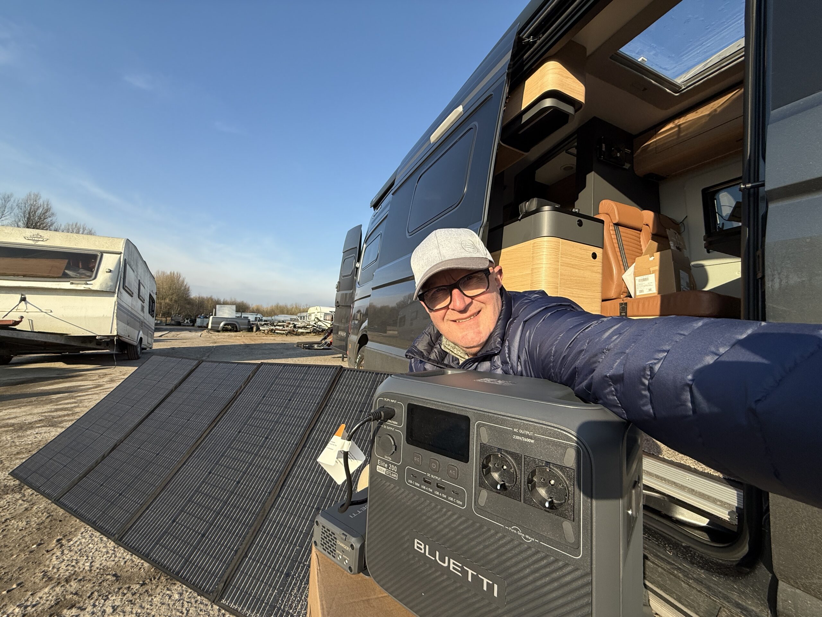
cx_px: 411
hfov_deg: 102.1
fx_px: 332
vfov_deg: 85.7
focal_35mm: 14
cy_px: 308
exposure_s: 1/1339
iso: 50
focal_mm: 2.22
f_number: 2.2
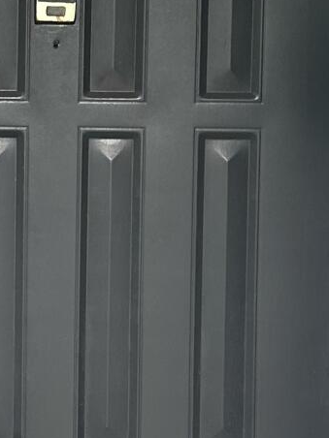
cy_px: 280
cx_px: -13
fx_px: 1457
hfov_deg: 12.7
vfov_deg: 17.1
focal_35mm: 115
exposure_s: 1/121
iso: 80
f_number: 1.5
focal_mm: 5.7
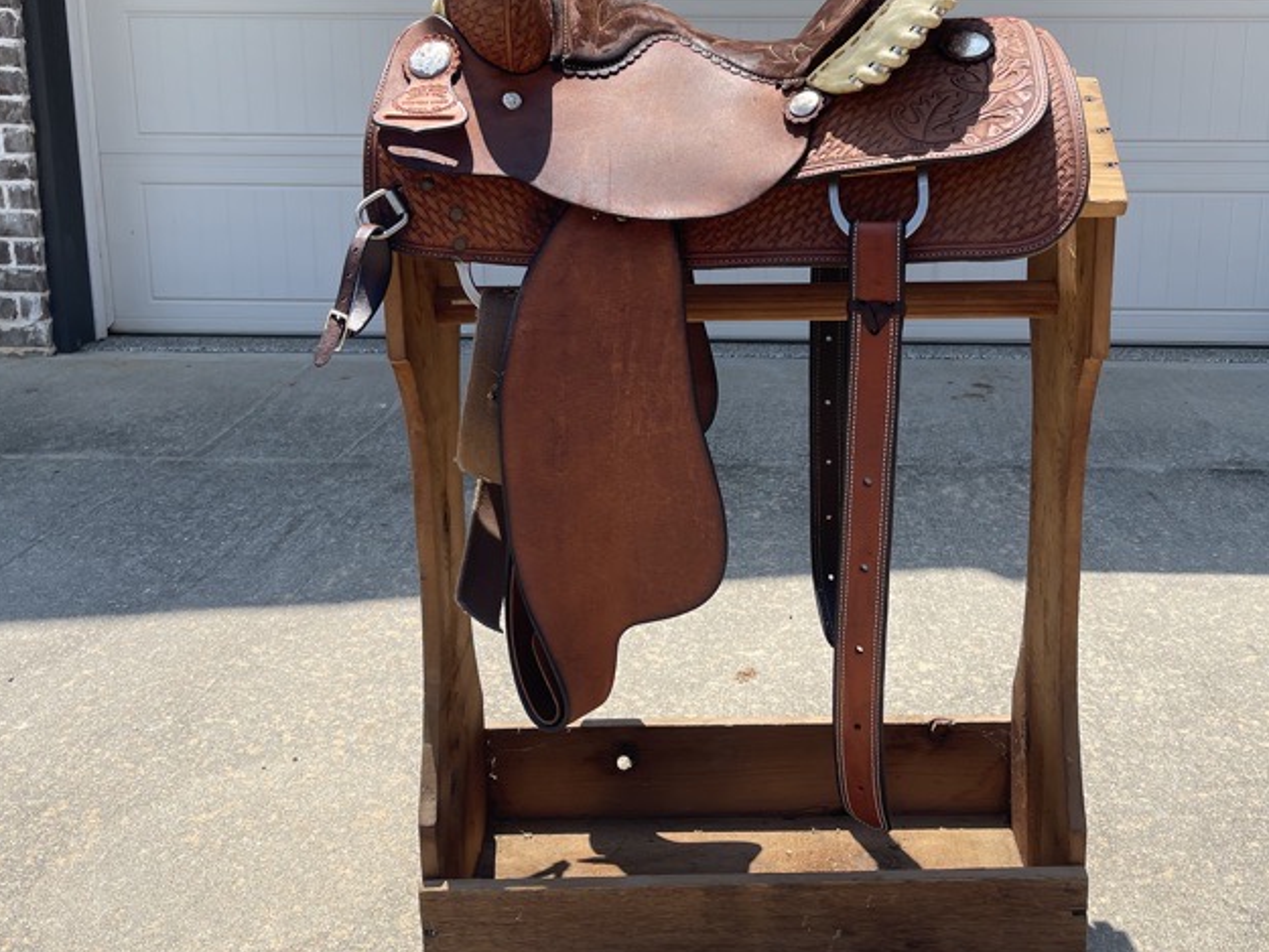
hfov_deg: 51.2
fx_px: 1320
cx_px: 723
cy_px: 324
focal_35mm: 36
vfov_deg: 39.2
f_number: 1.6
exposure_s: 1/2083
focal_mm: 5.1
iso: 32
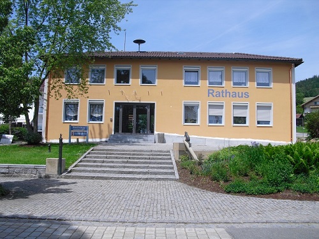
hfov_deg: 51.4
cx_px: 160
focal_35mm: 36
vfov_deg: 39.7
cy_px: 120
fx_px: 332
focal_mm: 6.3
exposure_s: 1/160
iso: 64
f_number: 7.8
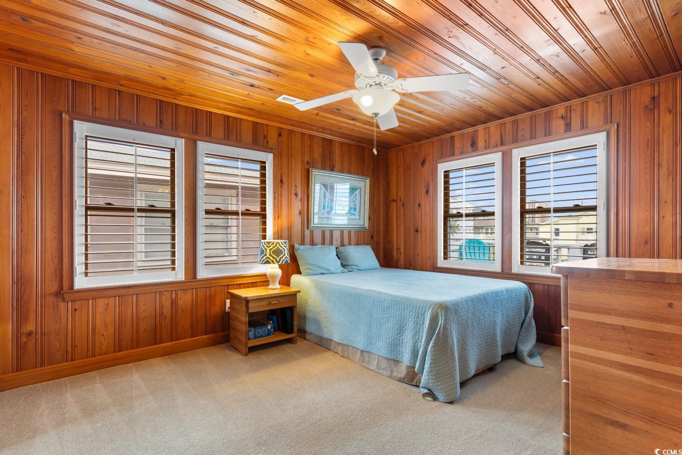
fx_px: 303
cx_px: 341
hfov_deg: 96.7
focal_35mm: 16
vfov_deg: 73.7
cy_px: 228
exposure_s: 1/3
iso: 100
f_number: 4.8
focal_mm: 11
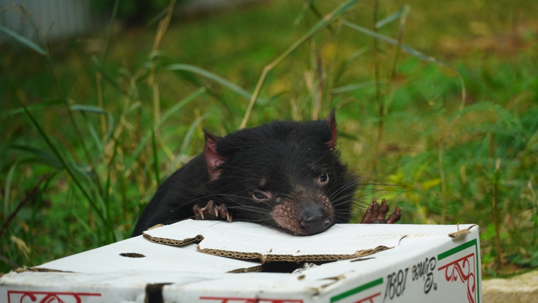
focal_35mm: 217
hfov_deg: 10.0
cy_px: 171
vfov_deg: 5.6
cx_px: 274
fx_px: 3089
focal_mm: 135
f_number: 5.6
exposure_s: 1/250
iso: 250
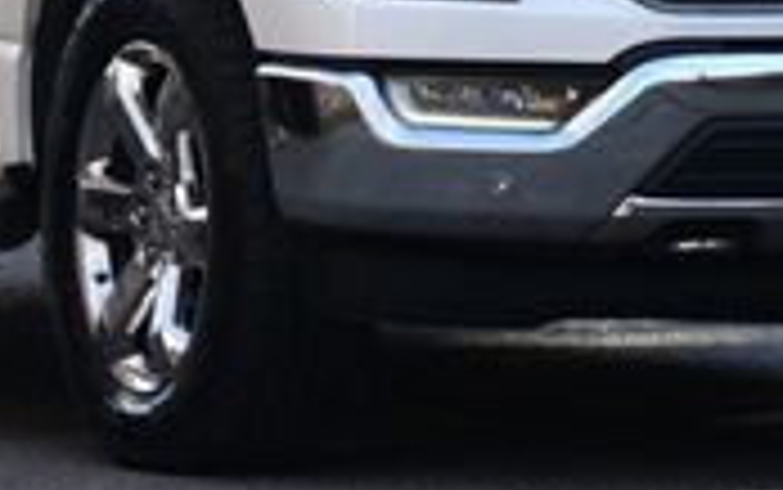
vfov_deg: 2.8
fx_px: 9844
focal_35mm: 461
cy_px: -364
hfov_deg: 4.6
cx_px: 320
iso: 220
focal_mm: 82
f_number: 5.6
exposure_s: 1/250
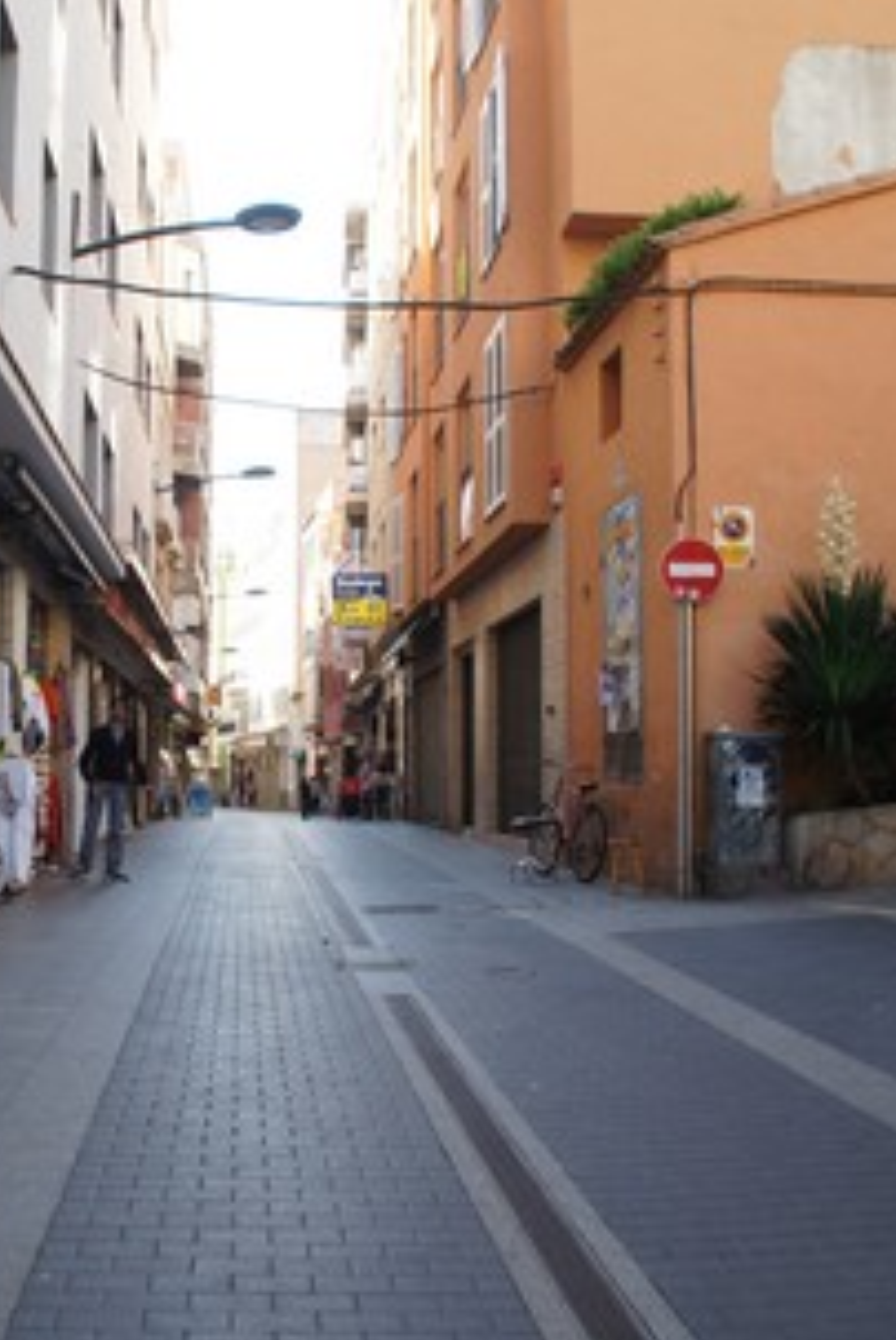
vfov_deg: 47.4
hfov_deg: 32.5
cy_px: 672
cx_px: 315
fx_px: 1527
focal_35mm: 41
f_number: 5.6
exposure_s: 1/80
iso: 100
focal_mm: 18
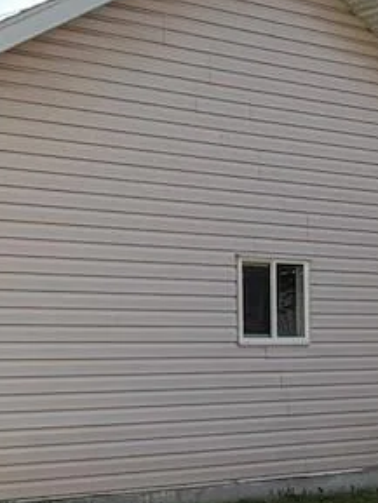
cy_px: 320
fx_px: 902
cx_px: -265
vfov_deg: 31.0
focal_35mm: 62
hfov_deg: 19.1
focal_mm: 2.22
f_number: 2.2
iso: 40
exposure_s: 1/510
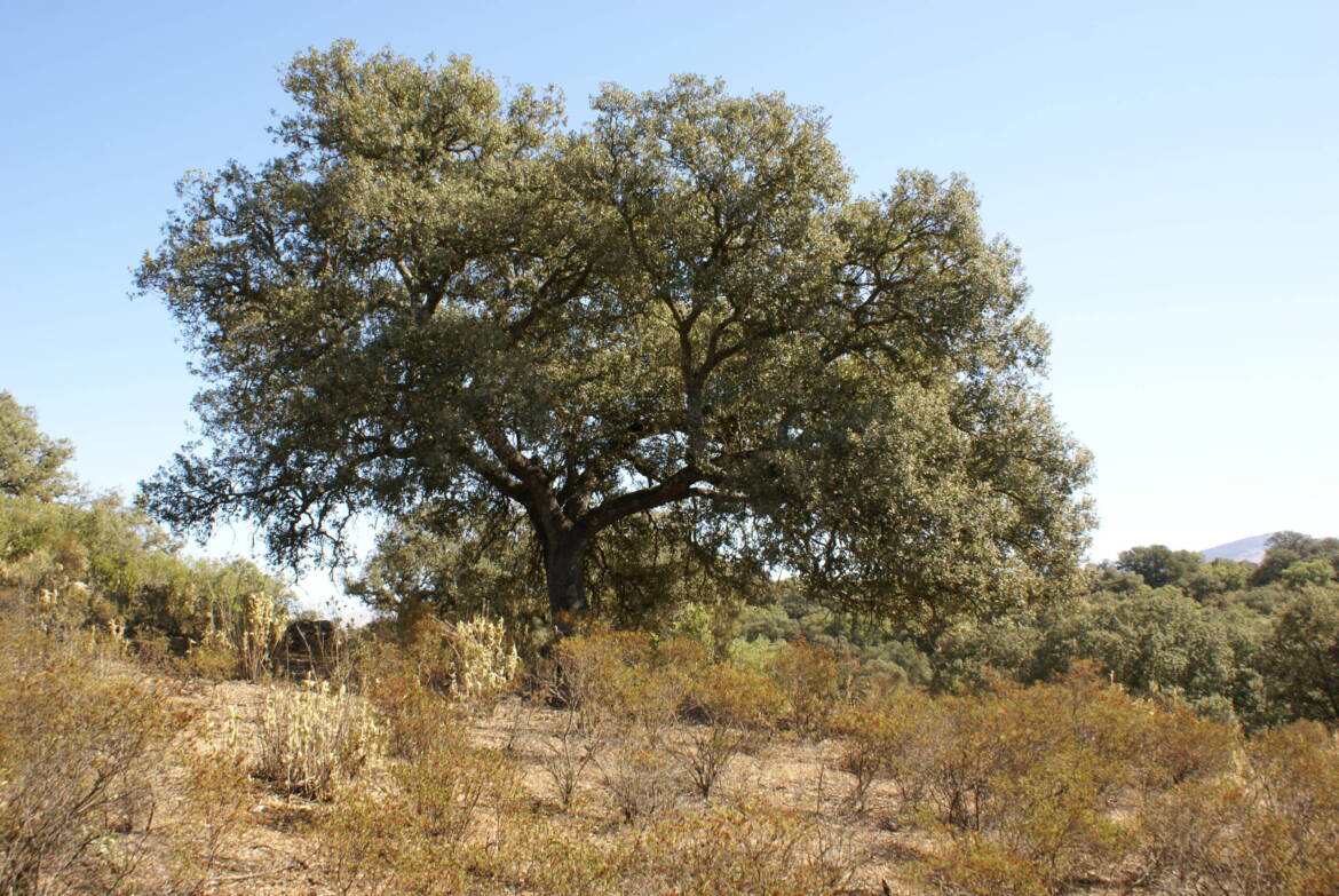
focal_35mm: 33
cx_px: 670
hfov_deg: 57.2
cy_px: 448
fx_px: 1229
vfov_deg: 40.1
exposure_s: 1/80
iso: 100
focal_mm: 22
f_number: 9
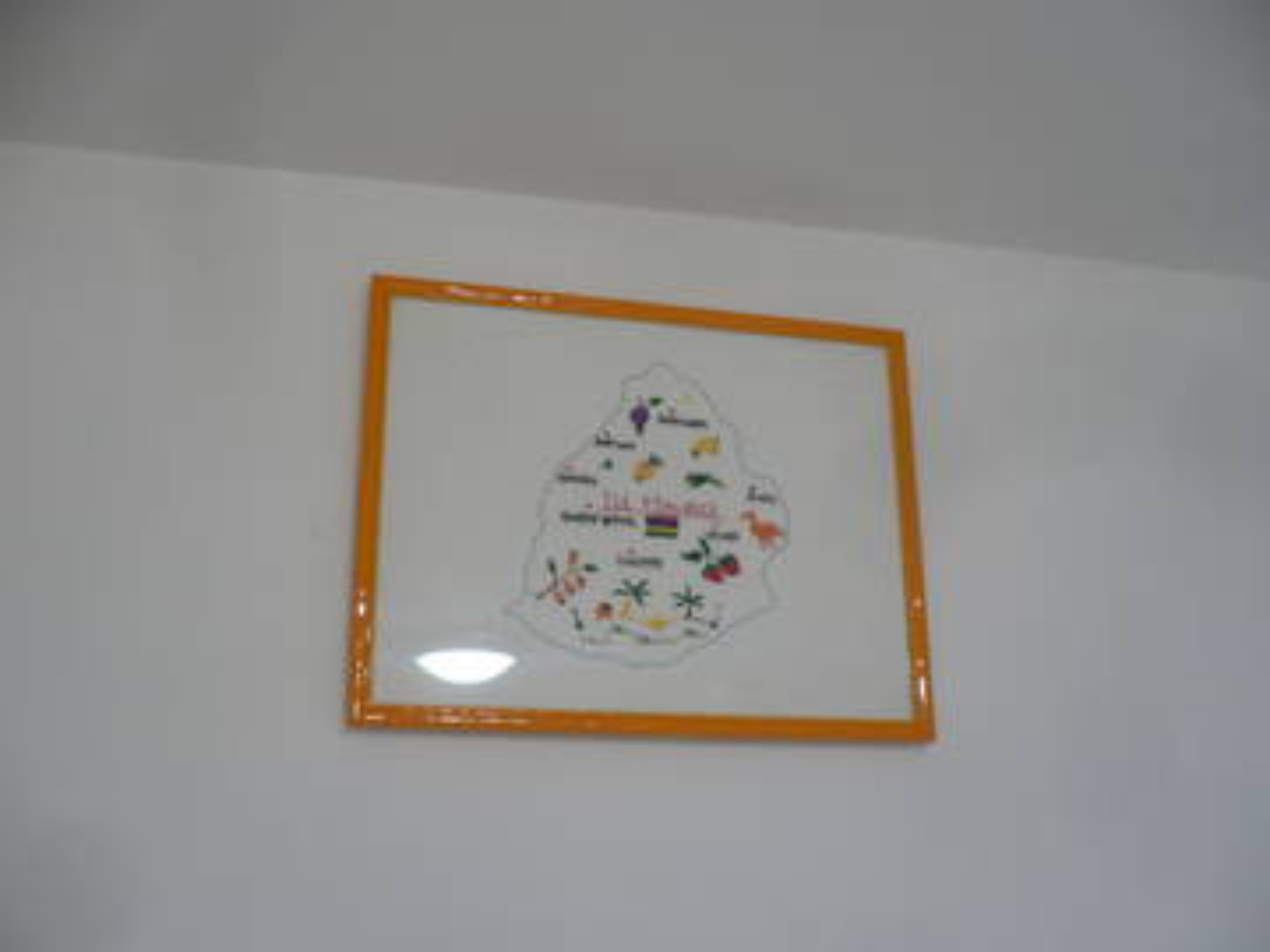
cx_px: 635
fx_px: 1284
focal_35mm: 35
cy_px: 476
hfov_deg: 52.6
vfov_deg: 40.7
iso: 200
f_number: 2.8
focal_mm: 5.8
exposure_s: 1/15
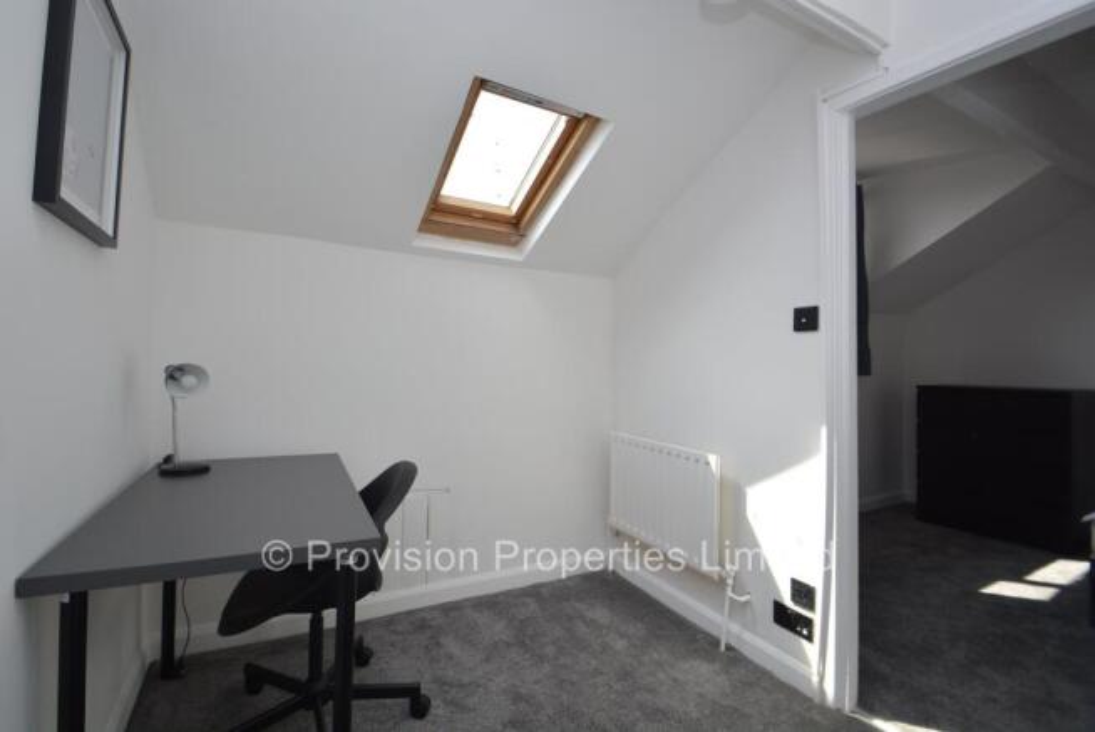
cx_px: 548
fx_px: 457
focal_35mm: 15
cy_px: 366
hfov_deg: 100.4
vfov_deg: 77.4
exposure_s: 1/125
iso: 200
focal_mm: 10
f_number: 5.6
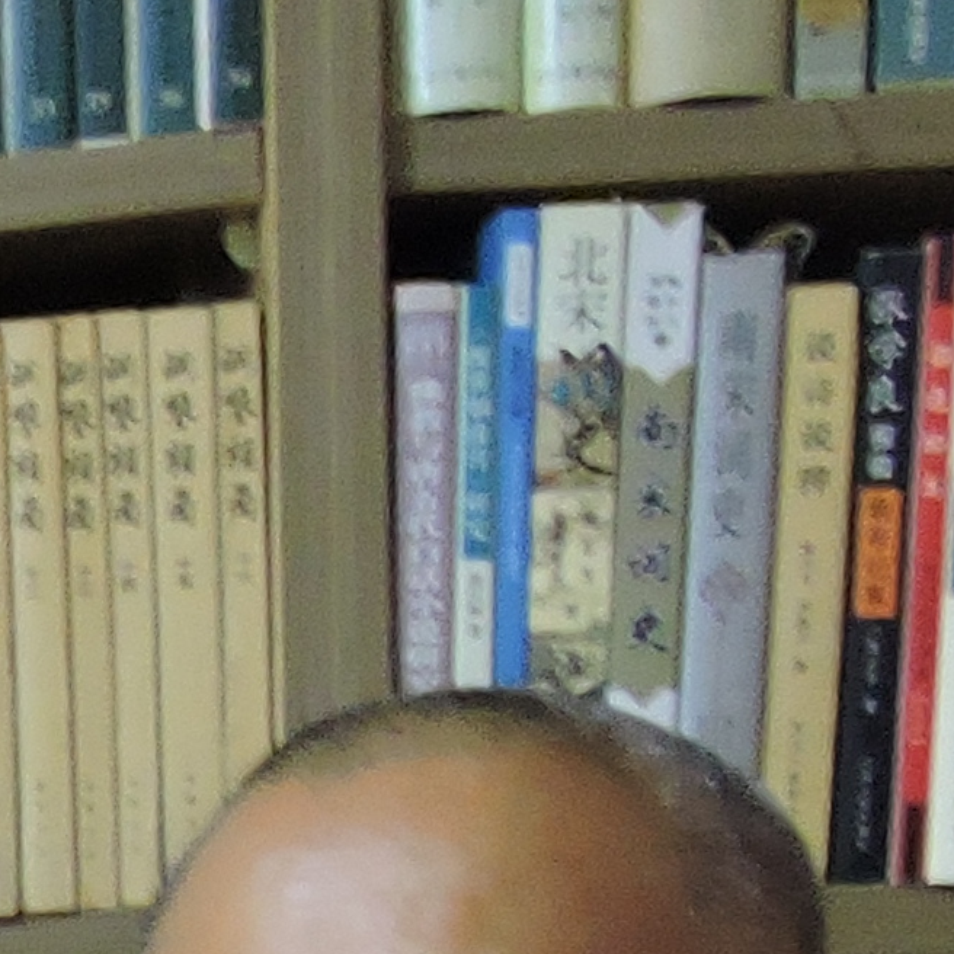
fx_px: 4646
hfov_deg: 10.2
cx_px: -1307
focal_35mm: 149
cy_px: 1719
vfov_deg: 11.0
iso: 400
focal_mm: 4.3
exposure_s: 1/13
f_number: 3.3
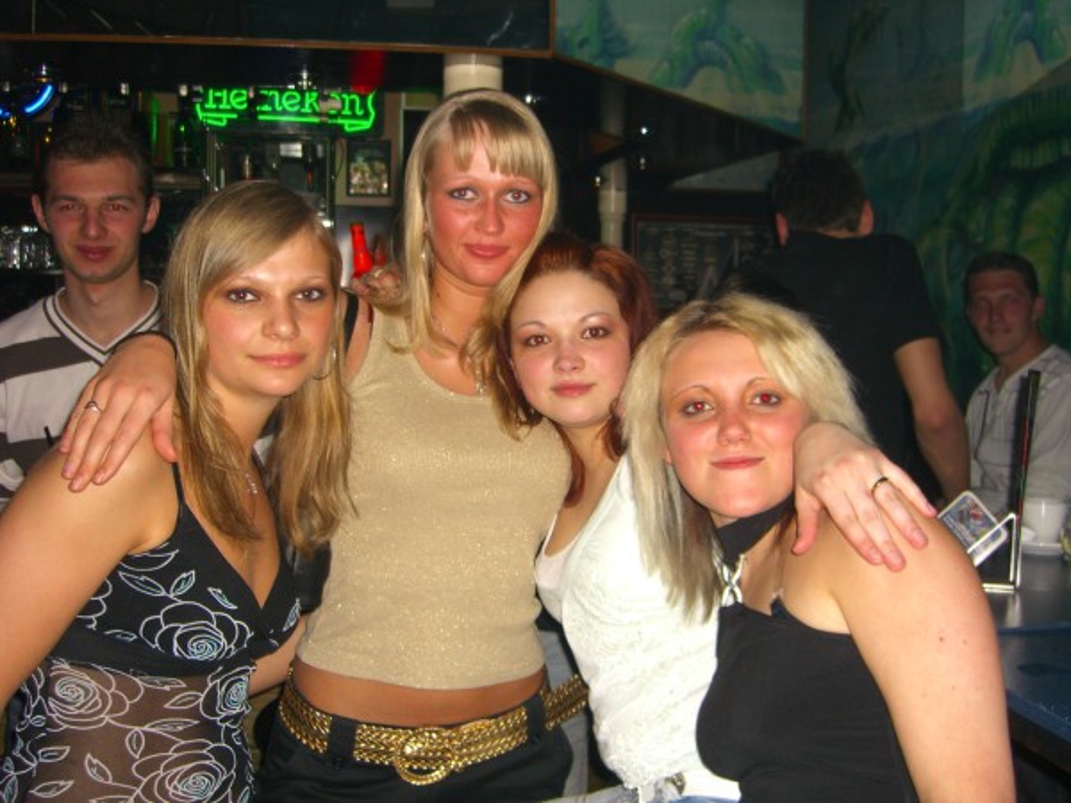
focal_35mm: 38
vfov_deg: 37.7
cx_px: 536
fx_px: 1176
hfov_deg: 49.0
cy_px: 402
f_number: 2.8
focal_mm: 7.9
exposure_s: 1/60
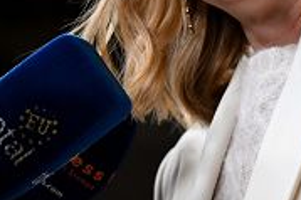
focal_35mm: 401
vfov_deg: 3.4
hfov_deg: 5.1
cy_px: -61
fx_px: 3350
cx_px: 375
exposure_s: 1/800
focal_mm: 140
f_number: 3.5
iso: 4000
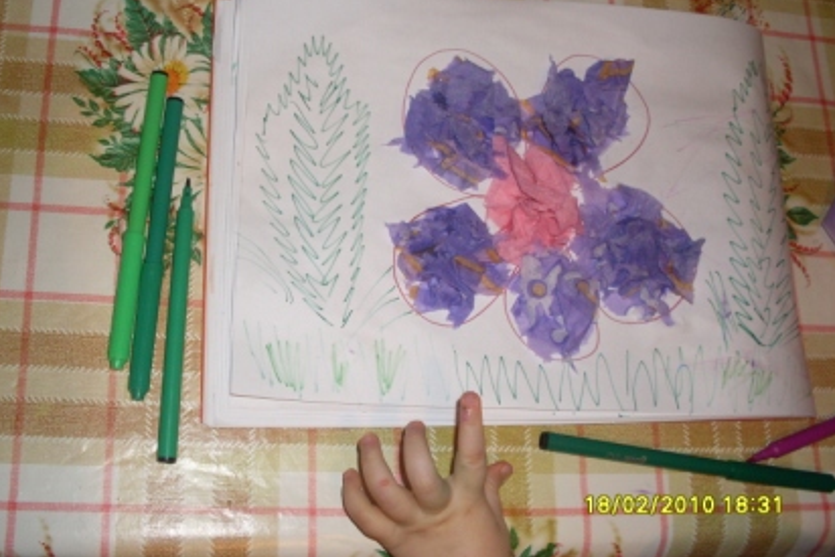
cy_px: 231
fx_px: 998
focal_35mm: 43
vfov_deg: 31.2
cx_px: 385
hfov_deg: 45.4
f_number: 2.8
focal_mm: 6.3
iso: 100
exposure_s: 1/45
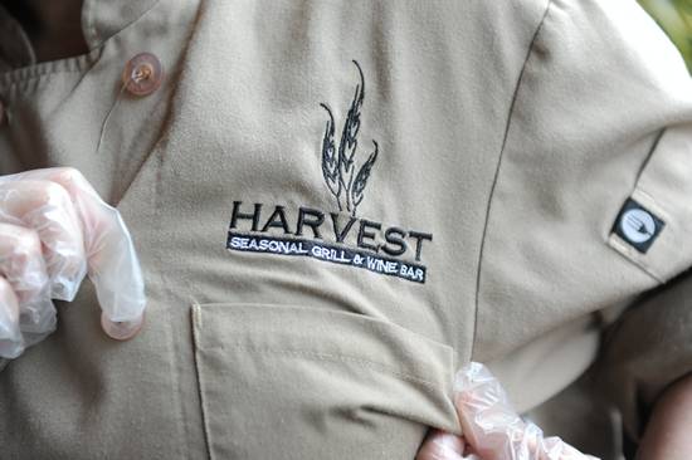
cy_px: 230
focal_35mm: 70
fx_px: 1345
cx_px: 346
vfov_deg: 19.4
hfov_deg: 28.9
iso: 2500
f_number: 3.2
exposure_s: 1/160
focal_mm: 70
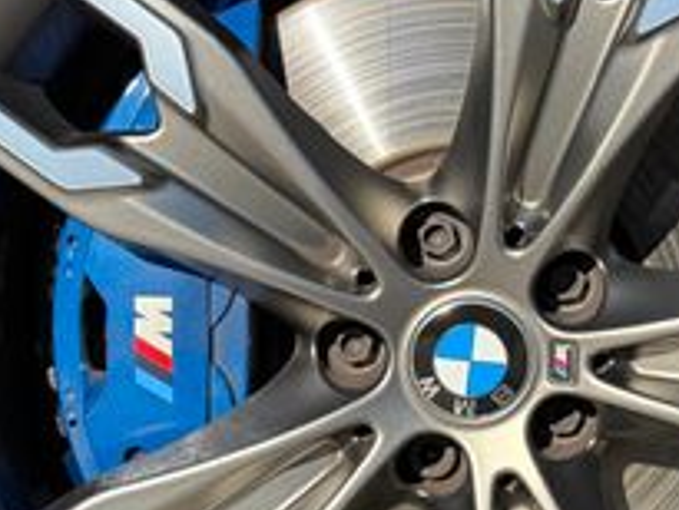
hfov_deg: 25.6
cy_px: 281
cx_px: 517
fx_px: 1472
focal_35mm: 75
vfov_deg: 19.7
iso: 100
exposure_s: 1/2445
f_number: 1.78
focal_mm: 6.76
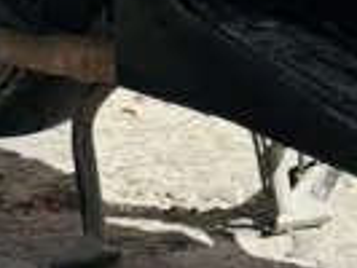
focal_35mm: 370
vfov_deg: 4.0
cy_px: -279
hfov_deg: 5.3
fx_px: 3819
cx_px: 403
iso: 32
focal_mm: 9
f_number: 2.8
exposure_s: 1/481
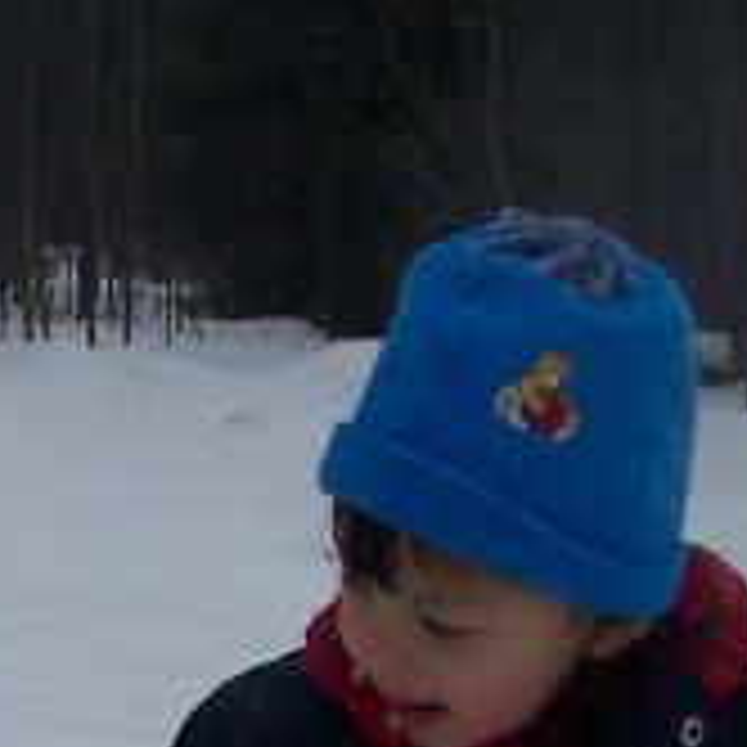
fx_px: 4273
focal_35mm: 175
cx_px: -333
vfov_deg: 9.8
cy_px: 945
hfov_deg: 9.7
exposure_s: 1/350
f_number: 4.8
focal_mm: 8
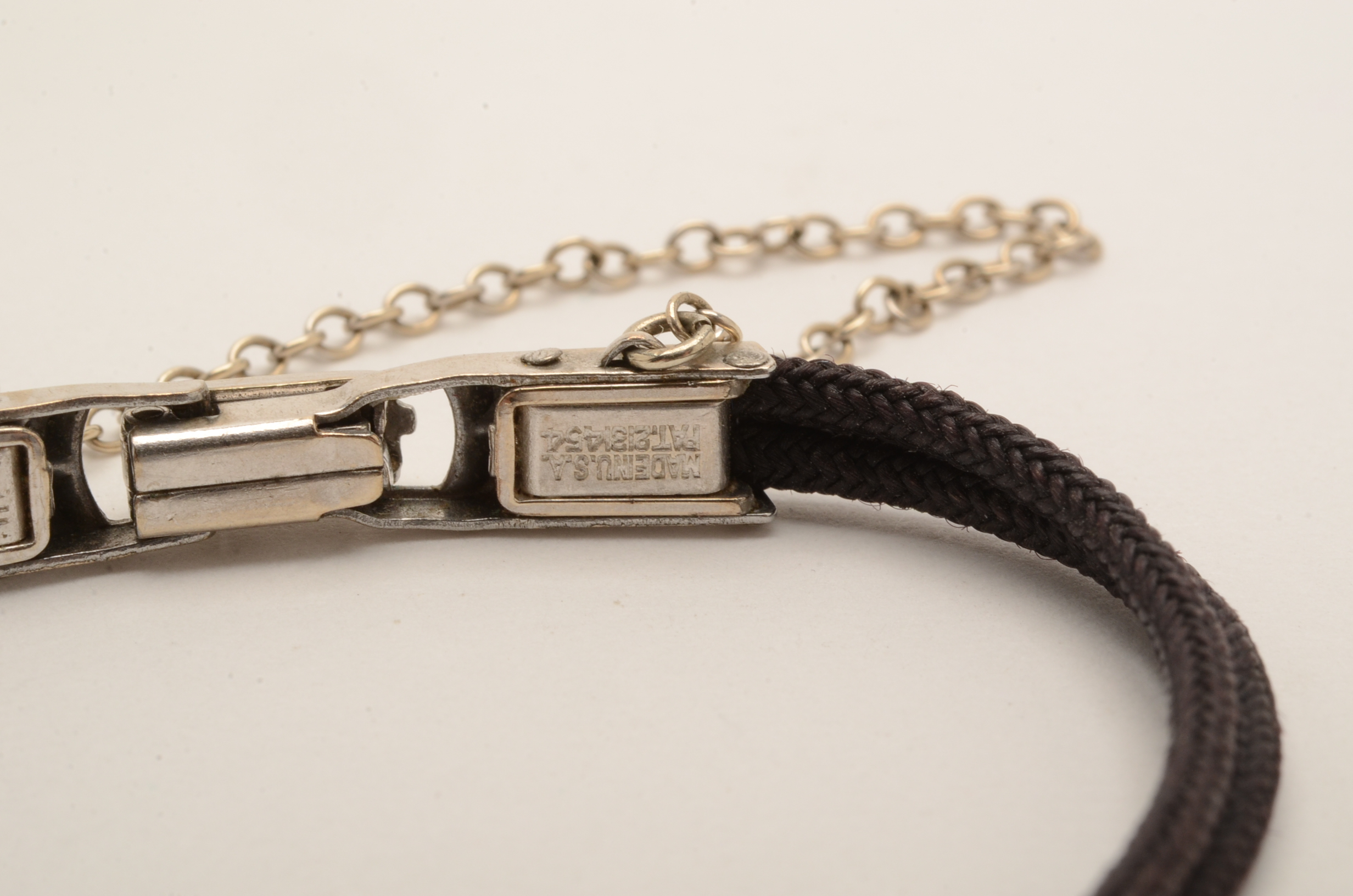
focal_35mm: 90
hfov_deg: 22.7
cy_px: 448
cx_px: 676
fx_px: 3375
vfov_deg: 15.1
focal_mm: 60
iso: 400
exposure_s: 1/160
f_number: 22
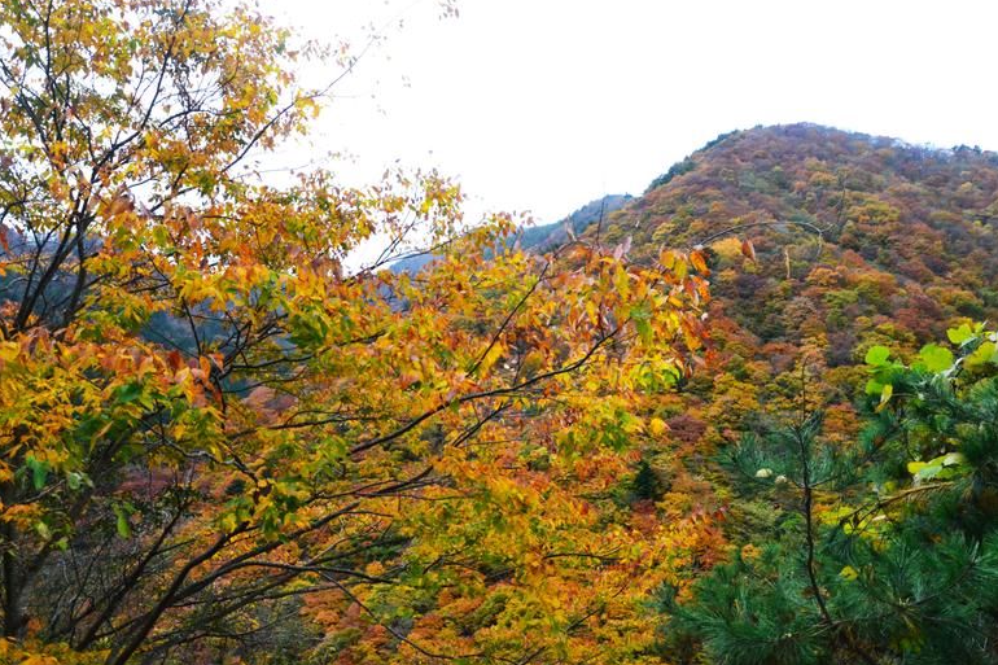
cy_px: 328
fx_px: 776
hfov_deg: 65.5
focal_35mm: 28
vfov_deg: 46.4
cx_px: 505
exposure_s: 1/100
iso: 4000
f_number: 9
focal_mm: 18
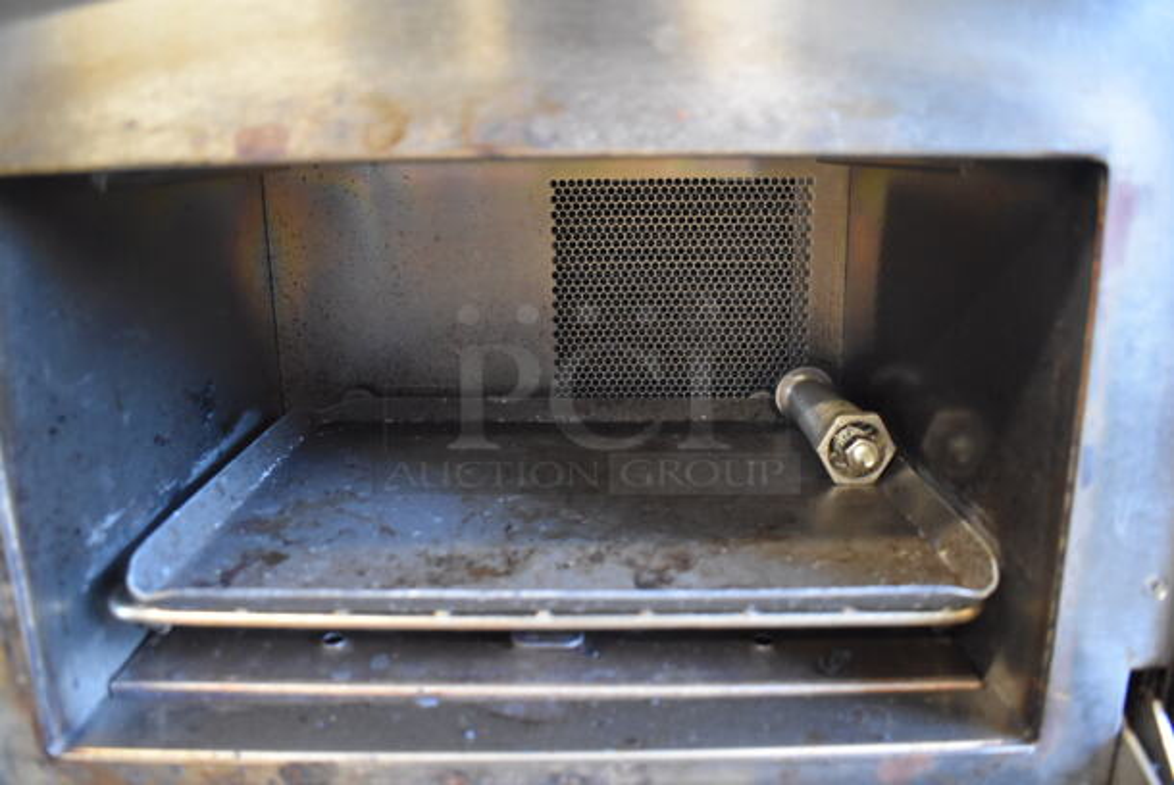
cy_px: 392
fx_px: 979
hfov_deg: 61.9
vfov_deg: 43.7
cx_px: 587
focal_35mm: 30
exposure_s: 1/25
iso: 3200
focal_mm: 20
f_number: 3.5
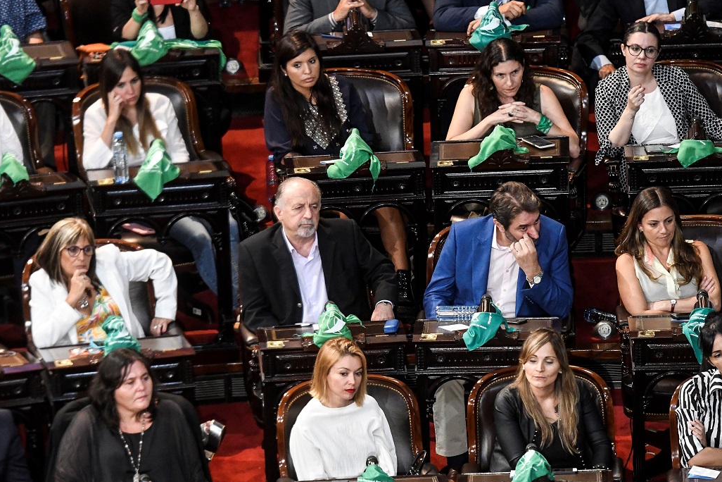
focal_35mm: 290
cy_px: 278
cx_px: 341
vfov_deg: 4.7
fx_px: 5807
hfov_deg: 7.1
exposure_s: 1/250
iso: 4000
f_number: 3.2
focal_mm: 165
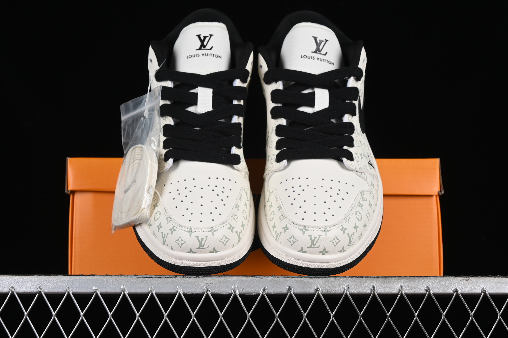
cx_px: 254
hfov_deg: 27.0
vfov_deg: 18.2
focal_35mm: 75
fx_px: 1058
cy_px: 169
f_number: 8
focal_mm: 50
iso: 160
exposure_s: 1/80
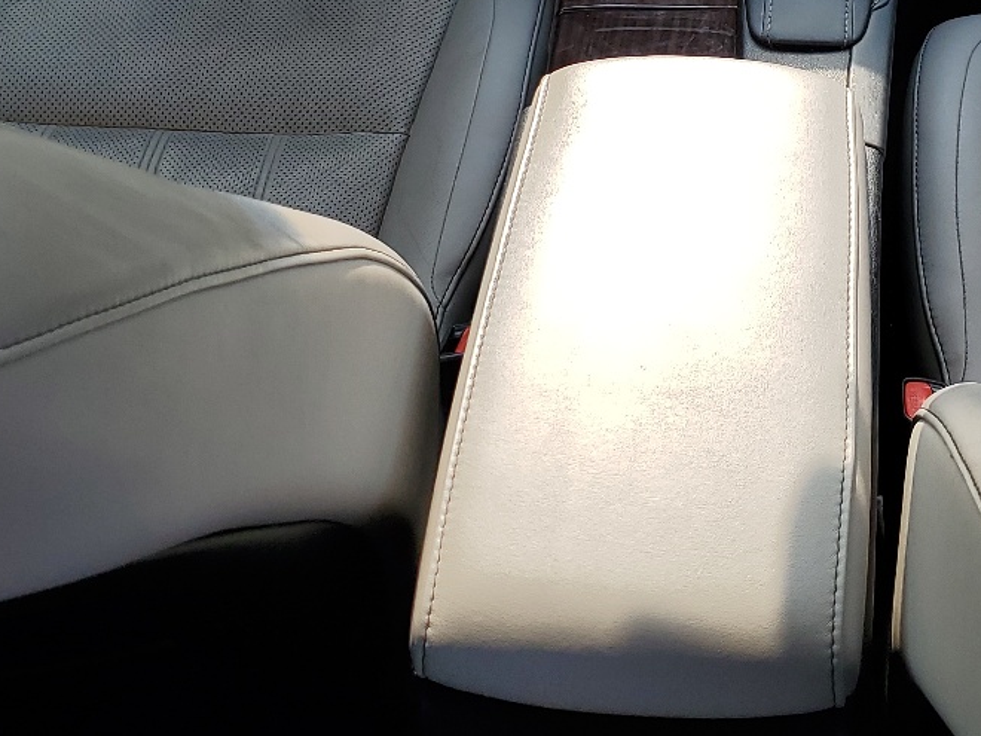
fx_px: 1785
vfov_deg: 22.4
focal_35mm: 63
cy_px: -9
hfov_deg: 30.2
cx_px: 740
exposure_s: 1/1000
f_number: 1.5
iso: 50
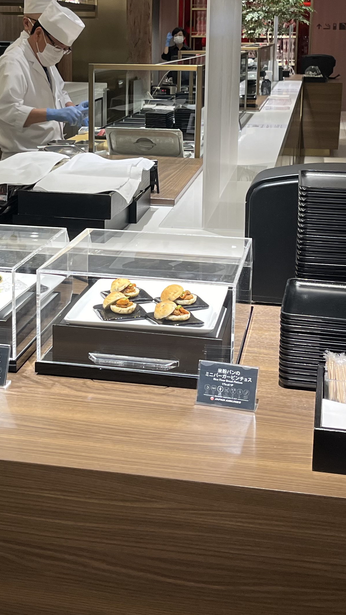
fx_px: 881
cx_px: 115
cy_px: 204
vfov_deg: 38.1
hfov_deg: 22.1
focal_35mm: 54
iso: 125
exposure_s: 1/100
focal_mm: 5.1
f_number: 1.6
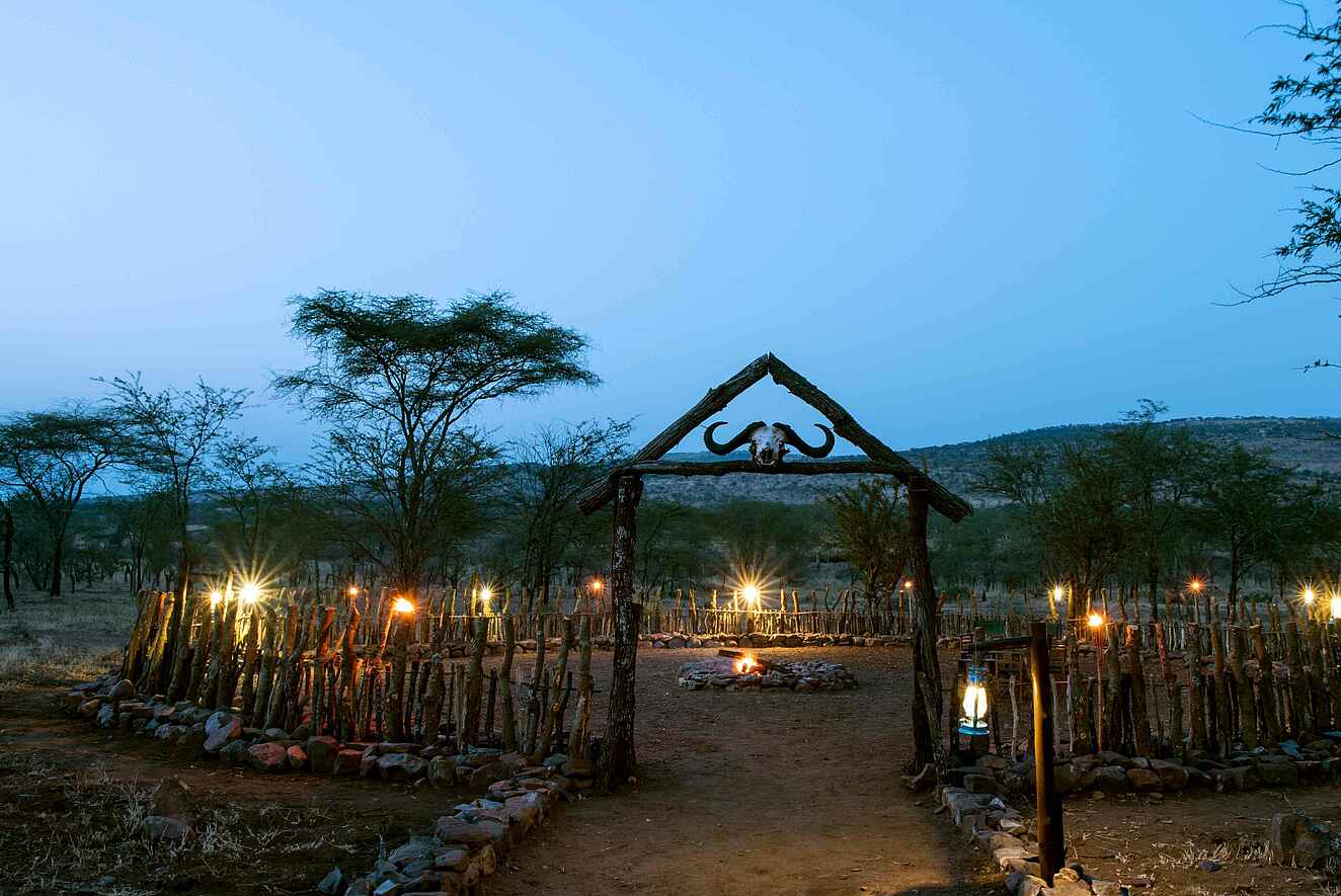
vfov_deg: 45.0
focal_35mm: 29
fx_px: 1081
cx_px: 778
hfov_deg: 63.3
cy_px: 459
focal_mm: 24
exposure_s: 20
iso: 200
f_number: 10
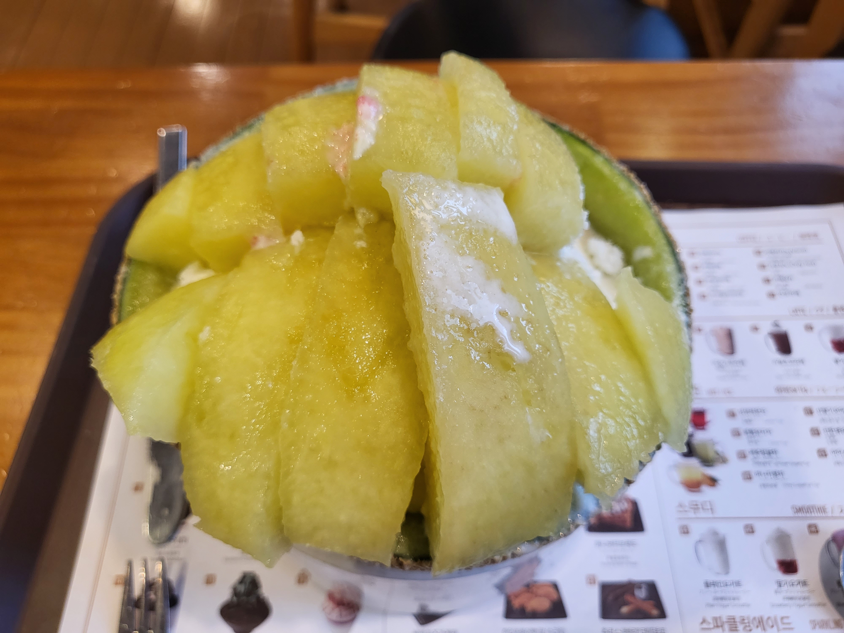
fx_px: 634
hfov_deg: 67.3
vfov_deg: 53.1
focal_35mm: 26
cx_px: 422
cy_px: 316
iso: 160
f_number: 1.8
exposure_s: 1/60
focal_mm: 4.25
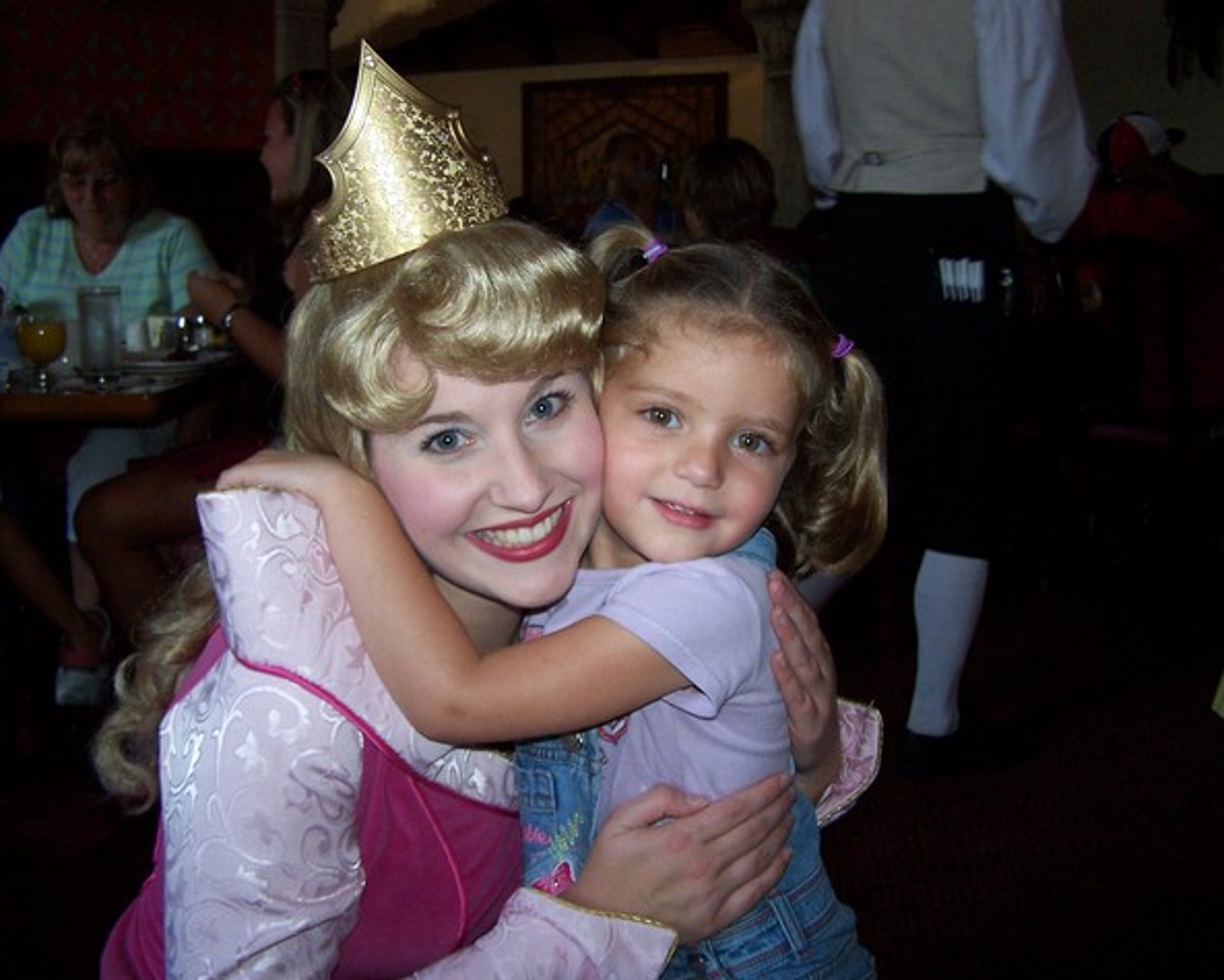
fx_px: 1450
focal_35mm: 40
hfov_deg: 45.8
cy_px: 493
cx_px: 599
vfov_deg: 37.4
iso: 140
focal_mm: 6.3
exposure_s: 1/60
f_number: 2.8
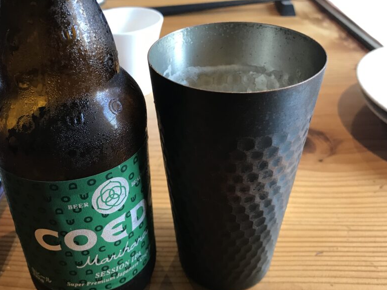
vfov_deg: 38.6
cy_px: 135
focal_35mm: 37
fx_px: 414
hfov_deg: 49.7
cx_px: 149
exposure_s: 1/21
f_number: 1.8
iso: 40
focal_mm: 3.99
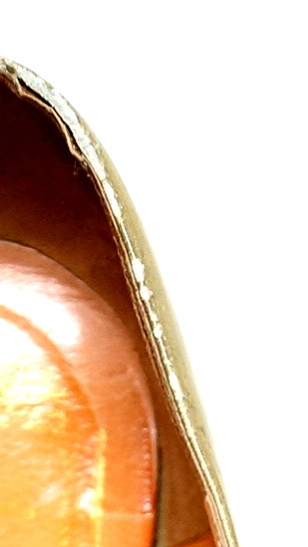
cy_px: 1165
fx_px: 2641
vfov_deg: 10.6
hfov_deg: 6.6
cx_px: 340
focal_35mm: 182
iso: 640
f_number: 4.5
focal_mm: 26
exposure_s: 1/60
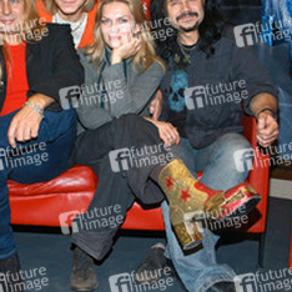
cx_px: 108
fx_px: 563
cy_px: 126
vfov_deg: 29.0
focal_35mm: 59
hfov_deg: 29.0
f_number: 7.1
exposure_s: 1/40
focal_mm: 24
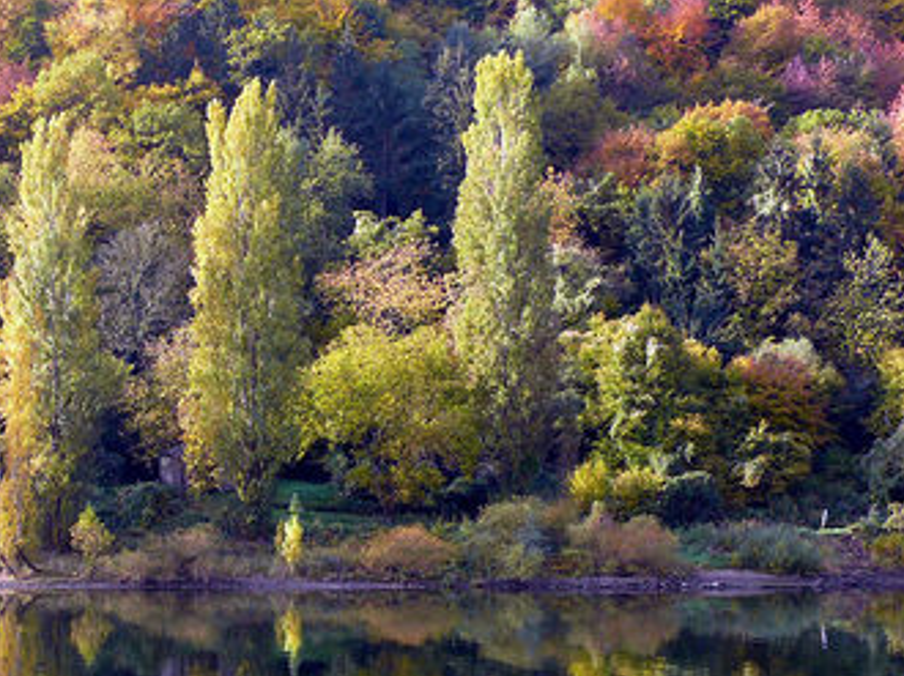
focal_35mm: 89
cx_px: 260
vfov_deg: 16.5
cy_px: 480
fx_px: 2323
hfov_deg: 21.9
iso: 100
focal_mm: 10.4
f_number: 4
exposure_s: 1/125
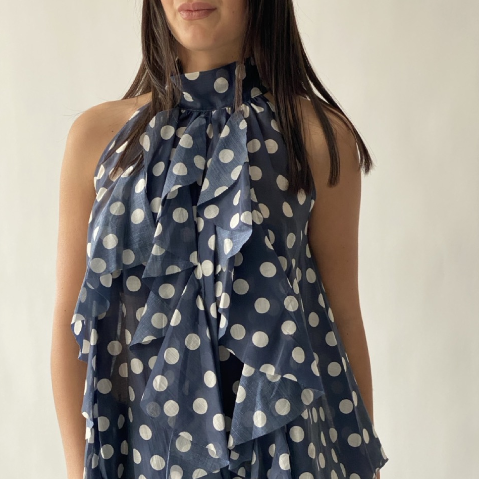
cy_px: 312
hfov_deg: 27.7
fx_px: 971
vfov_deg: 27.6
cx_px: 240
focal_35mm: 62
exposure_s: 1/122
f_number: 2
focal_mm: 6
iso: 125
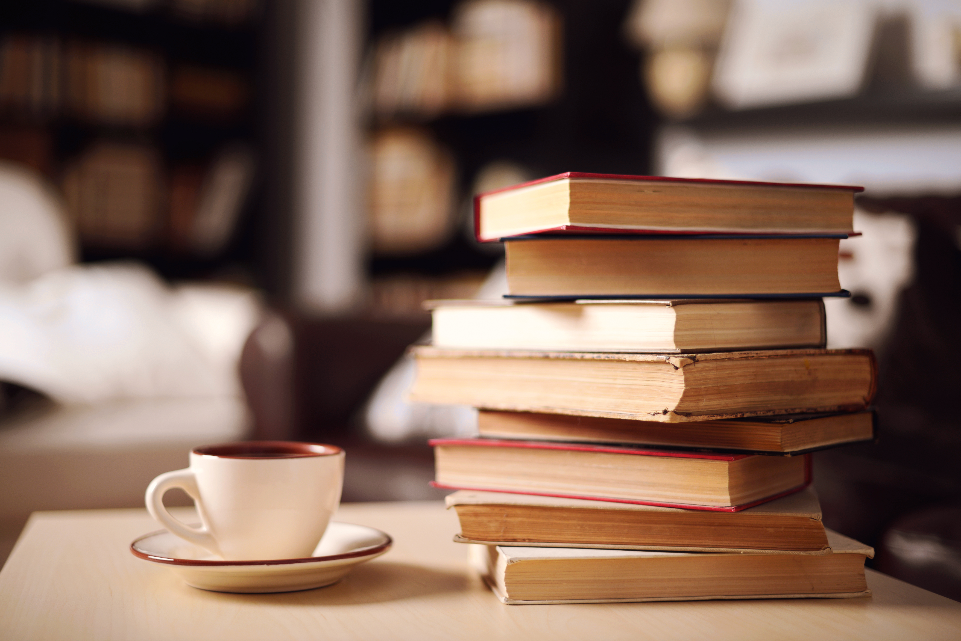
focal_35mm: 50
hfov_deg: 39.6
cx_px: 480
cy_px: 320
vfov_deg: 27.0
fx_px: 1335
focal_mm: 50
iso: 100
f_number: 1.4
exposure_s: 1/160
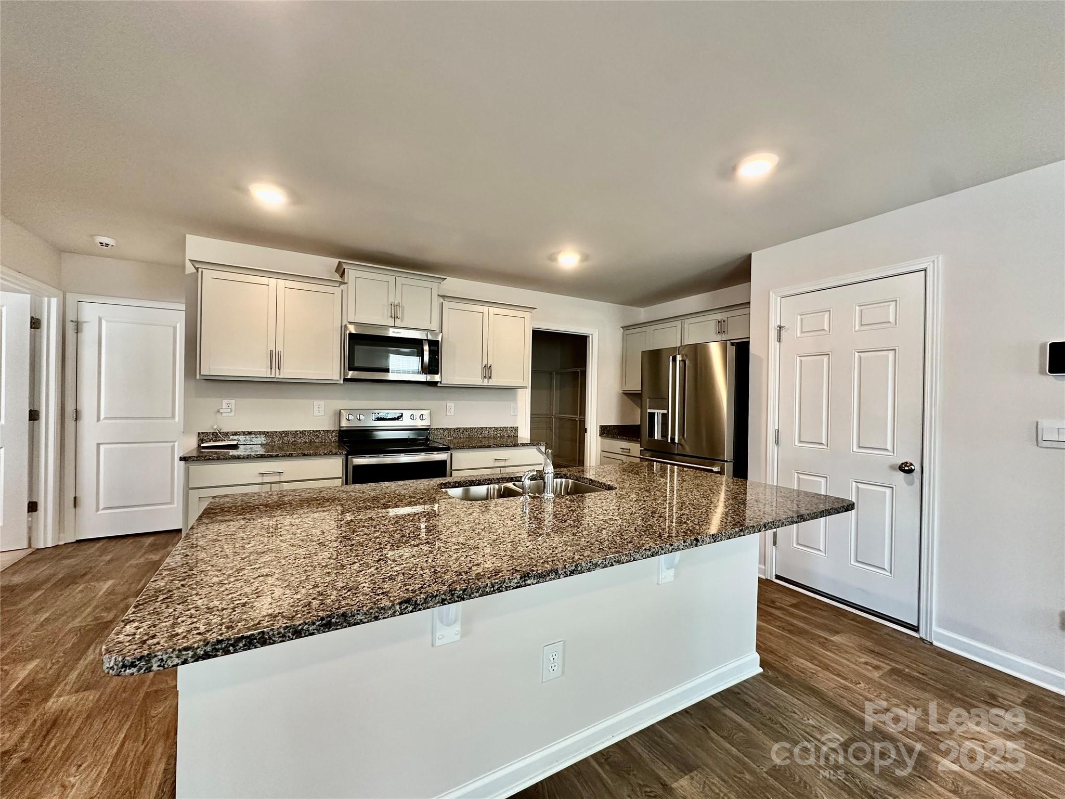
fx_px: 431
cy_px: 400
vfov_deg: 85.7
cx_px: 532
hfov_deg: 102.1
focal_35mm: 14
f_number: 2.2
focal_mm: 2.22
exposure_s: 1/60
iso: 200
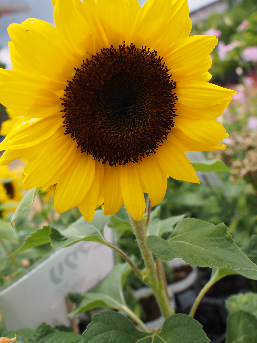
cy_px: 172
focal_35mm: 34
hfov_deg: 41.8
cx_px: 128
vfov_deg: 54.0
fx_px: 337
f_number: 4.5
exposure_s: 1/1000
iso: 200
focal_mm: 17
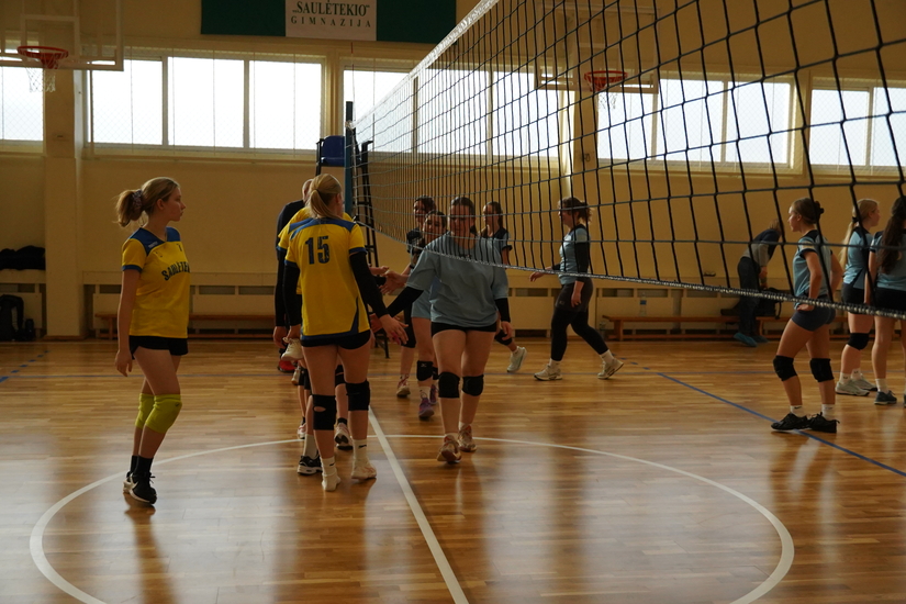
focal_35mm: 43
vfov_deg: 31.2
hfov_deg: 45.4
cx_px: 453
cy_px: 302
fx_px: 1082
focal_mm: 29
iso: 2500
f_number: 4.5
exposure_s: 1/2000
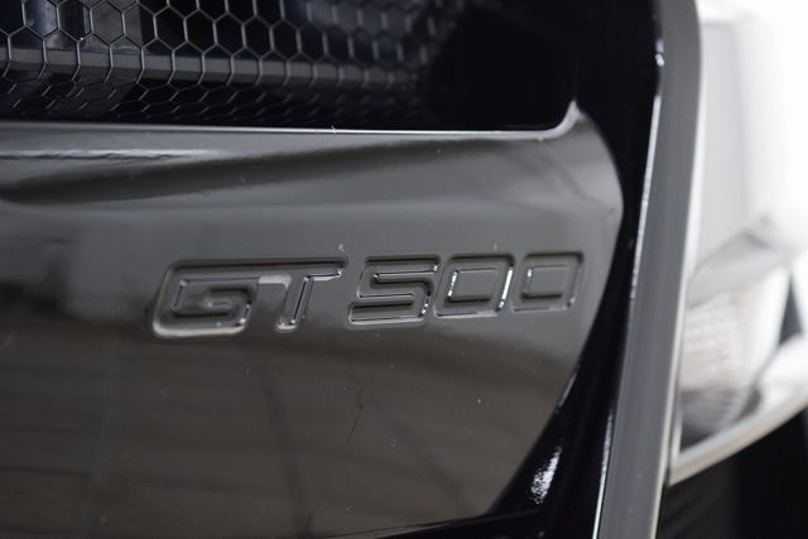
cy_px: 270
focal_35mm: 105
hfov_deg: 19.5
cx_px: 404
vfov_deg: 13.0
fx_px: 2357
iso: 1600
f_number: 4.5
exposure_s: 1/30
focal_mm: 70
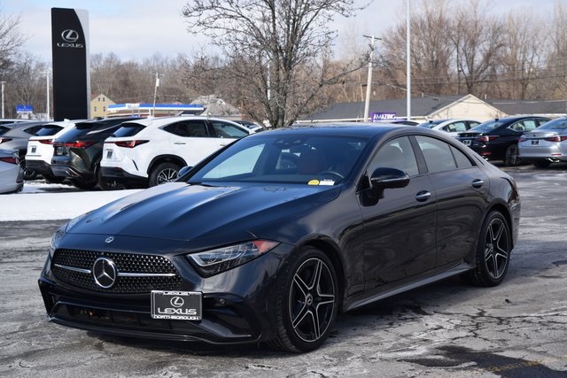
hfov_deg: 31.9
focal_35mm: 63
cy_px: 189
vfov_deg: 21.6
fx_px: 992
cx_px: 284
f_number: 5
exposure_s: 1/1250
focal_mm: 42
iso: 400
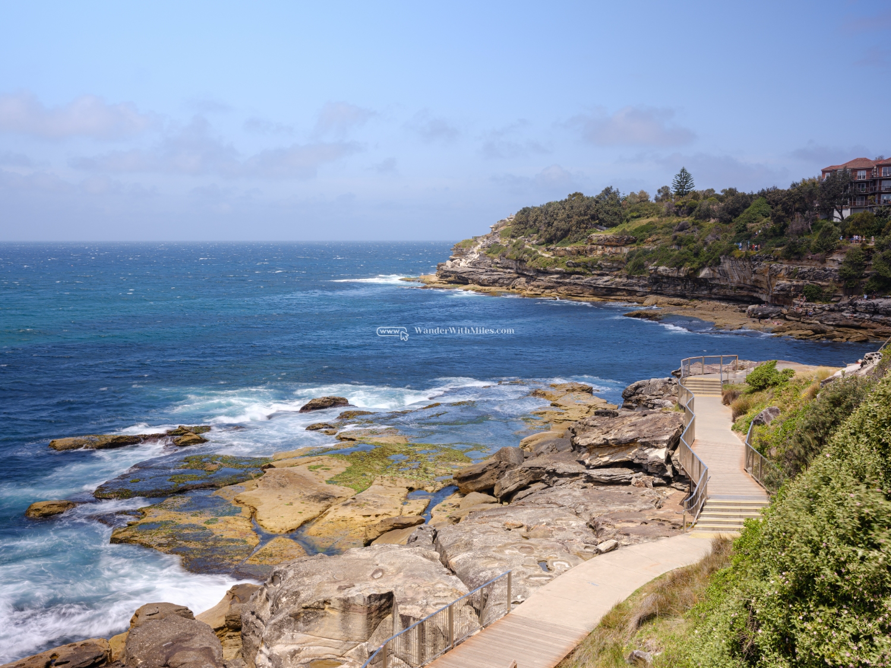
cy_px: 334
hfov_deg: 51.4
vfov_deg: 39.7
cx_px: 446
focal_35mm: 36
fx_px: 927
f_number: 8
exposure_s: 1/4
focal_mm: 45
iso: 100
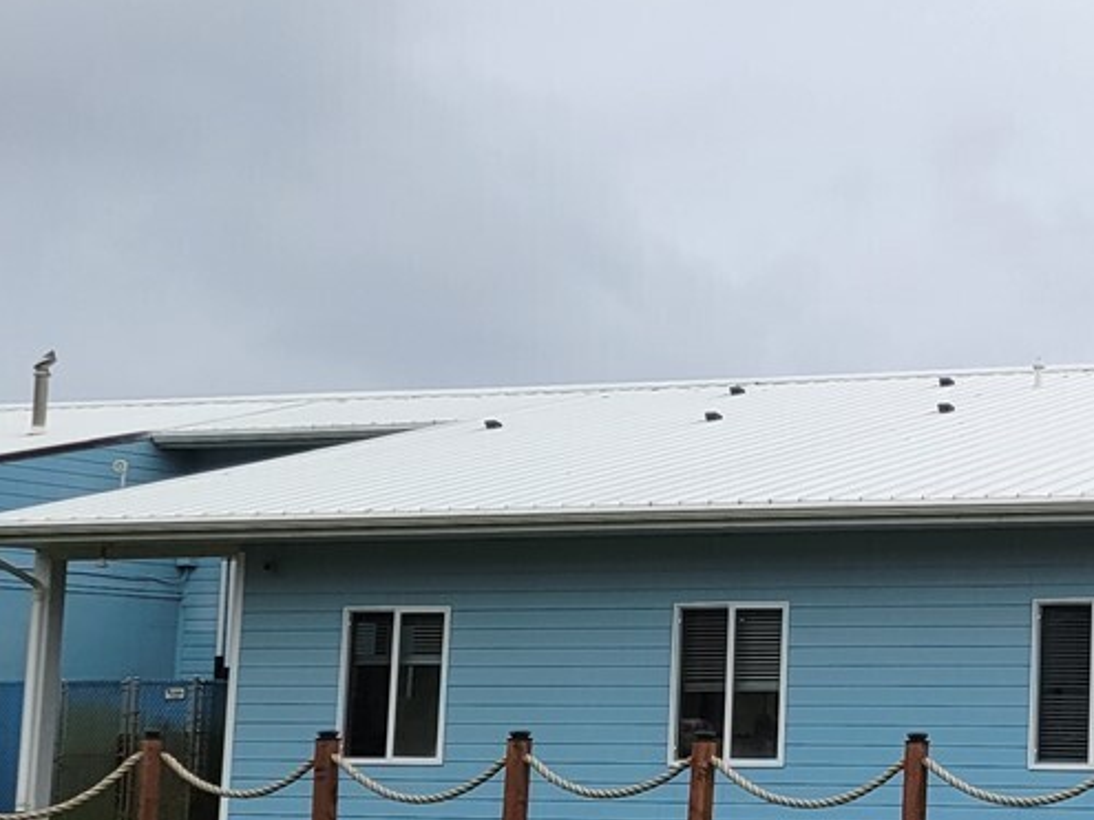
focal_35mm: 84
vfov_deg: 17.6
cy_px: 413
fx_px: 2654
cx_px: 1377
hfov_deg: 21.3
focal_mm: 5.4
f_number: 1.8
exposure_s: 1/1659
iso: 40
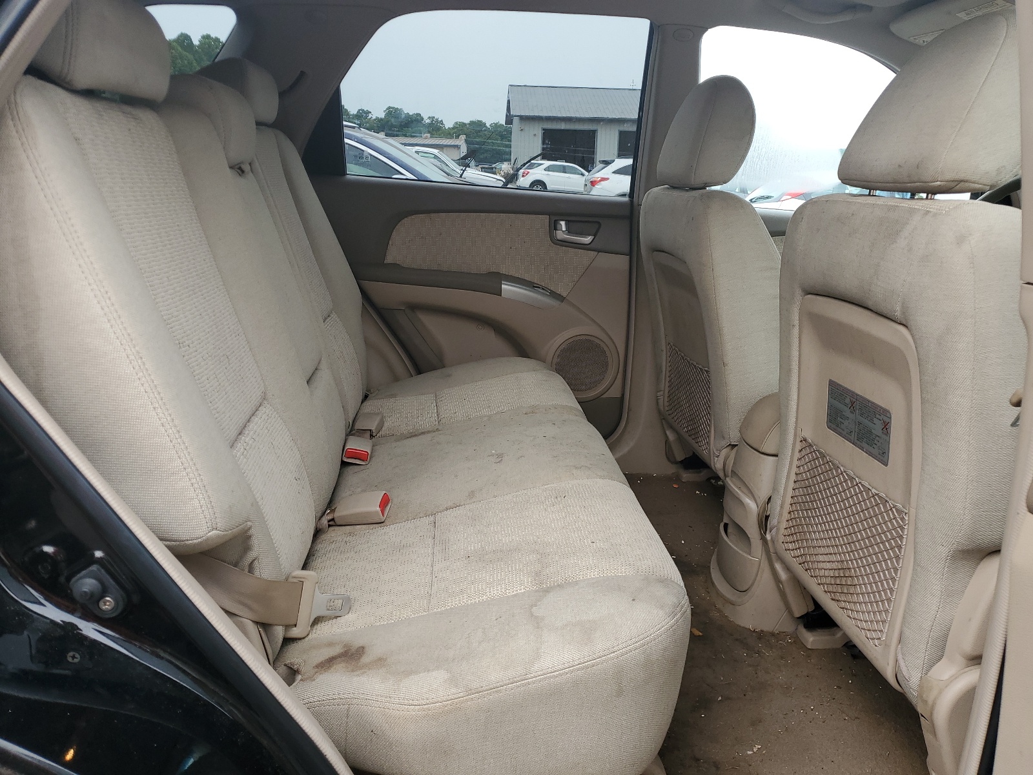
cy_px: 388
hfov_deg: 67.3
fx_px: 776
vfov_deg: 53.1
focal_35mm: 26
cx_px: 516
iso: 50
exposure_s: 1/357
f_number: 1.5
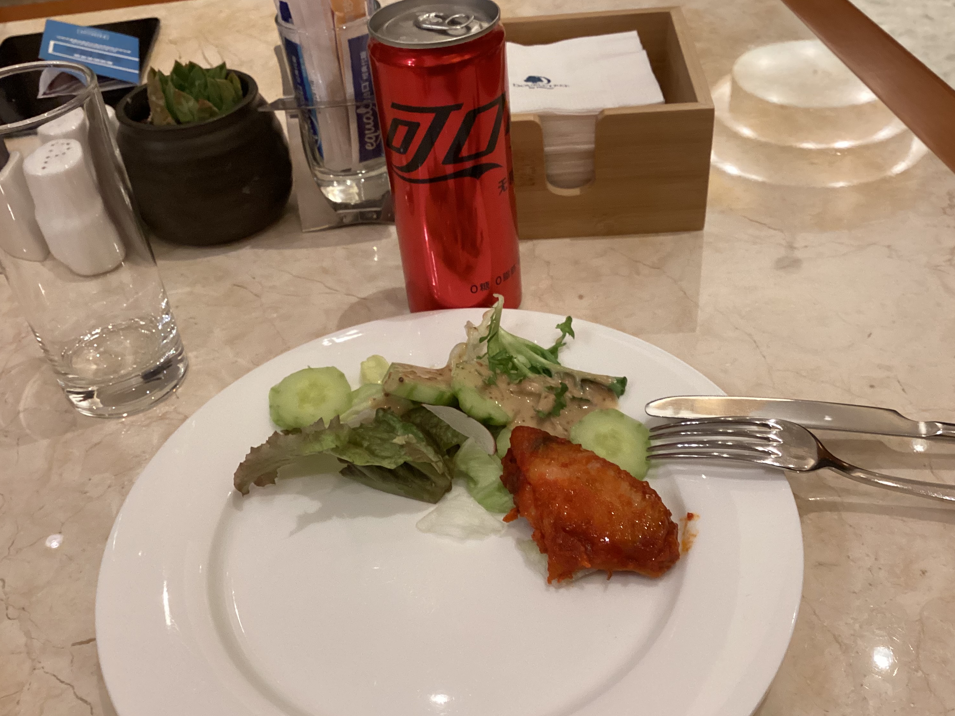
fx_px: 938
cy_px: 350
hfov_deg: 54.0
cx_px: 475
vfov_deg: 41.8
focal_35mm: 34
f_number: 2.4
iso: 320
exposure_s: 1/50
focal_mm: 3.3
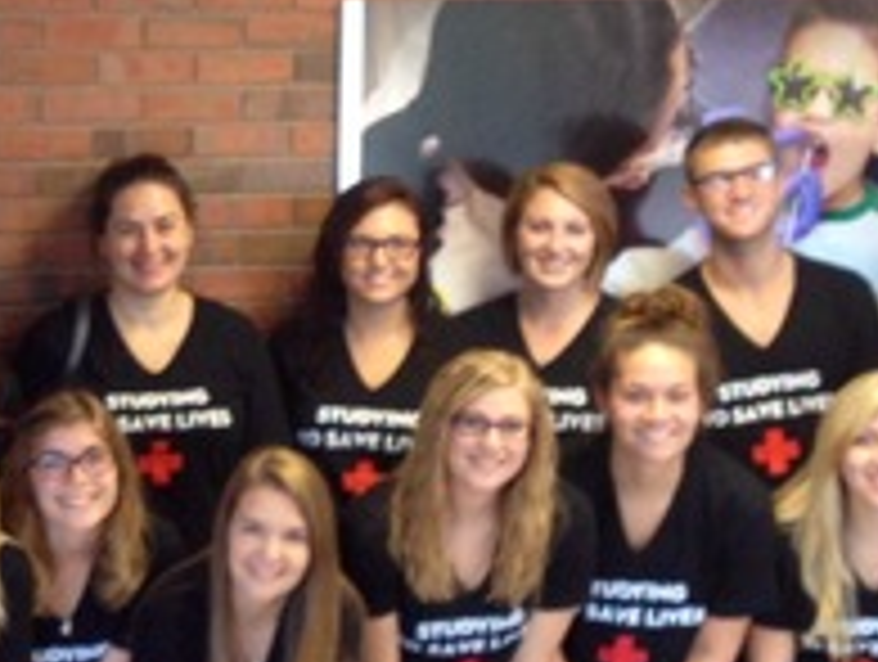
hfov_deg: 14.8
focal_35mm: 129
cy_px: 509
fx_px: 3278
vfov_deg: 11.5
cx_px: -162
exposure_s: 1/20
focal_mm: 4.28
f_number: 2.4
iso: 80
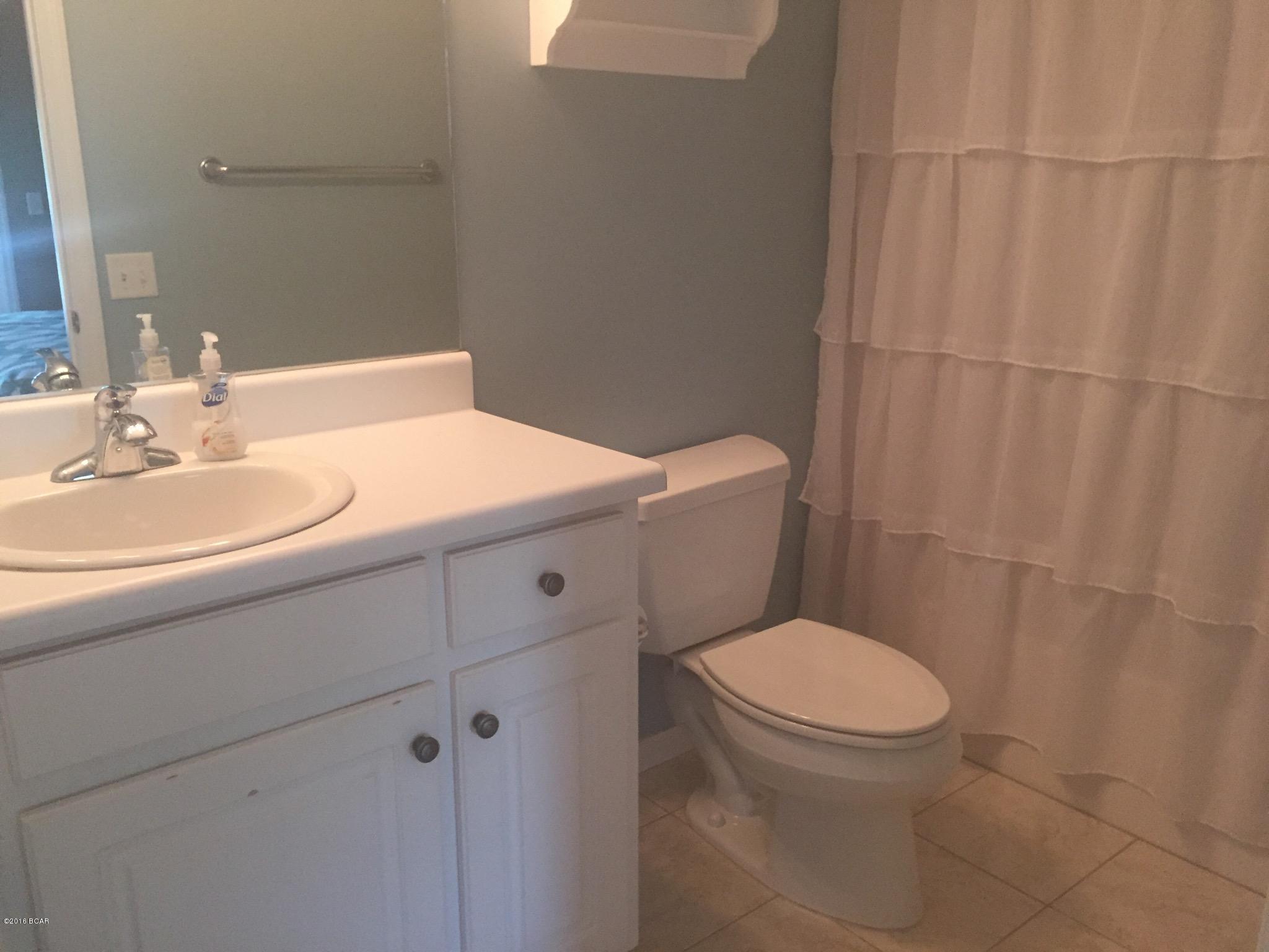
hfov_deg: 61.7
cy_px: 476
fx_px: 1063
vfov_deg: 48.2
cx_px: 634
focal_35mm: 29
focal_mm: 4.15
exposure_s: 1/30
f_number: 2.2
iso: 160
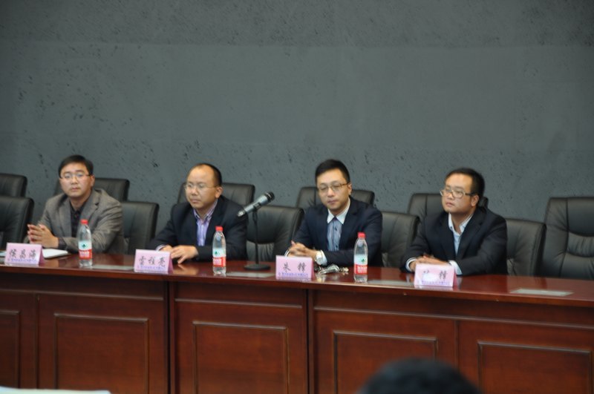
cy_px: 197
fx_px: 2595
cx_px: 297
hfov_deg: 13.1
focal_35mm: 158
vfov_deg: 8.7
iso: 250
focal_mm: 105
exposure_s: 1/6
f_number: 5.6
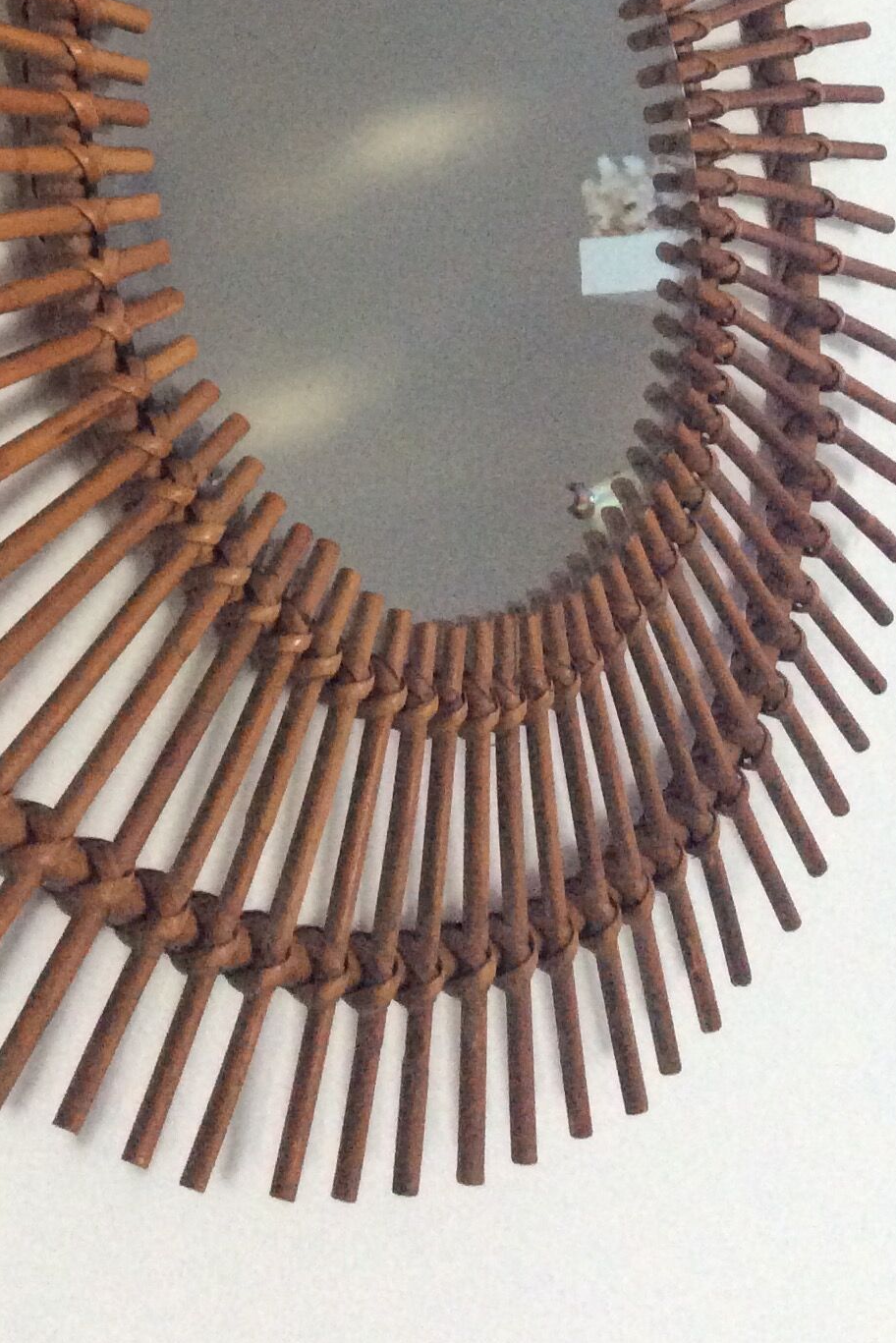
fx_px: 2351
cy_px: 87
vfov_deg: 30.2
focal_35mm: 63
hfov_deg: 21.1
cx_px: 85
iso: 320
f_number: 2.4
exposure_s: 1/25
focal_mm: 3.3
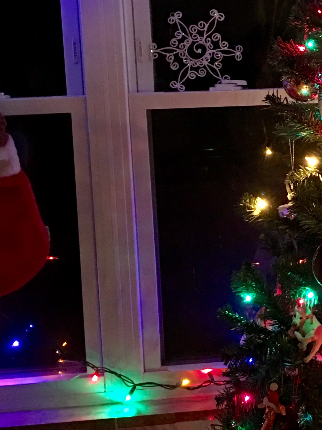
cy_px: 132
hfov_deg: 19.3
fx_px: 893
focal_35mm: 72
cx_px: 388
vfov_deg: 26.8
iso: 125
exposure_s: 1/4
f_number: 2.2
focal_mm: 4.15
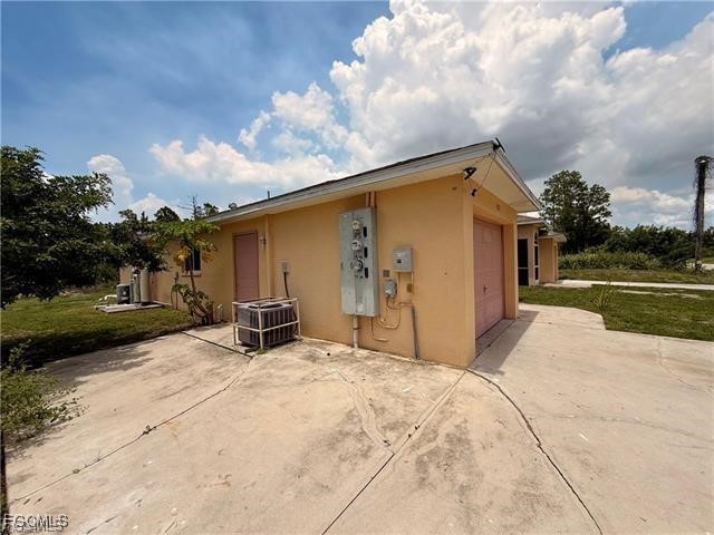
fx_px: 289
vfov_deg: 85.7
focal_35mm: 14
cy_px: 268
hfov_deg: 102.1
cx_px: 357
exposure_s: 1/2237
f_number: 2.2
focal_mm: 2.22
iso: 50
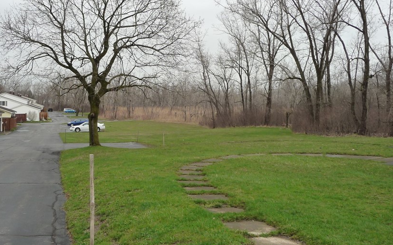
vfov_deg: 34.3
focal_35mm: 37
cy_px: 97
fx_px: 396
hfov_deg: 52.3
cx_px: 151
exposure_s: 1/640
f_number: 3.3
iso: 160
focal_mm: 4.7
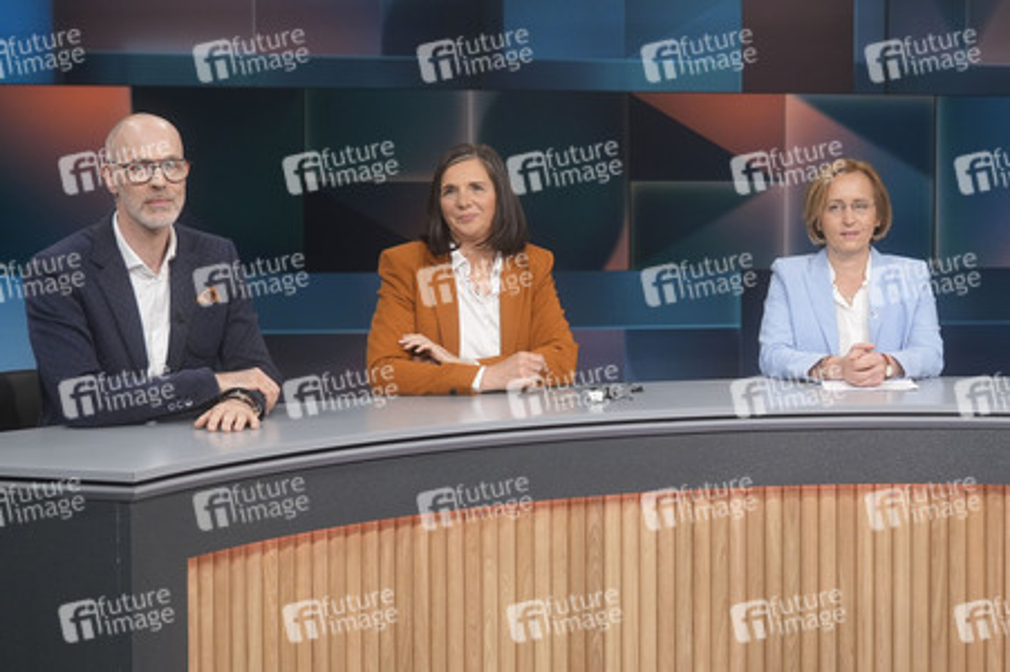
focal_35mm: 45
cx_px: 505
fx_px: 1262
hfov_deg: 43.6
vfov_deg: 29.8
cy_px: 336
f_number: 2.2
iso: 640
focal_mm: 30
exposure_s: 1/250
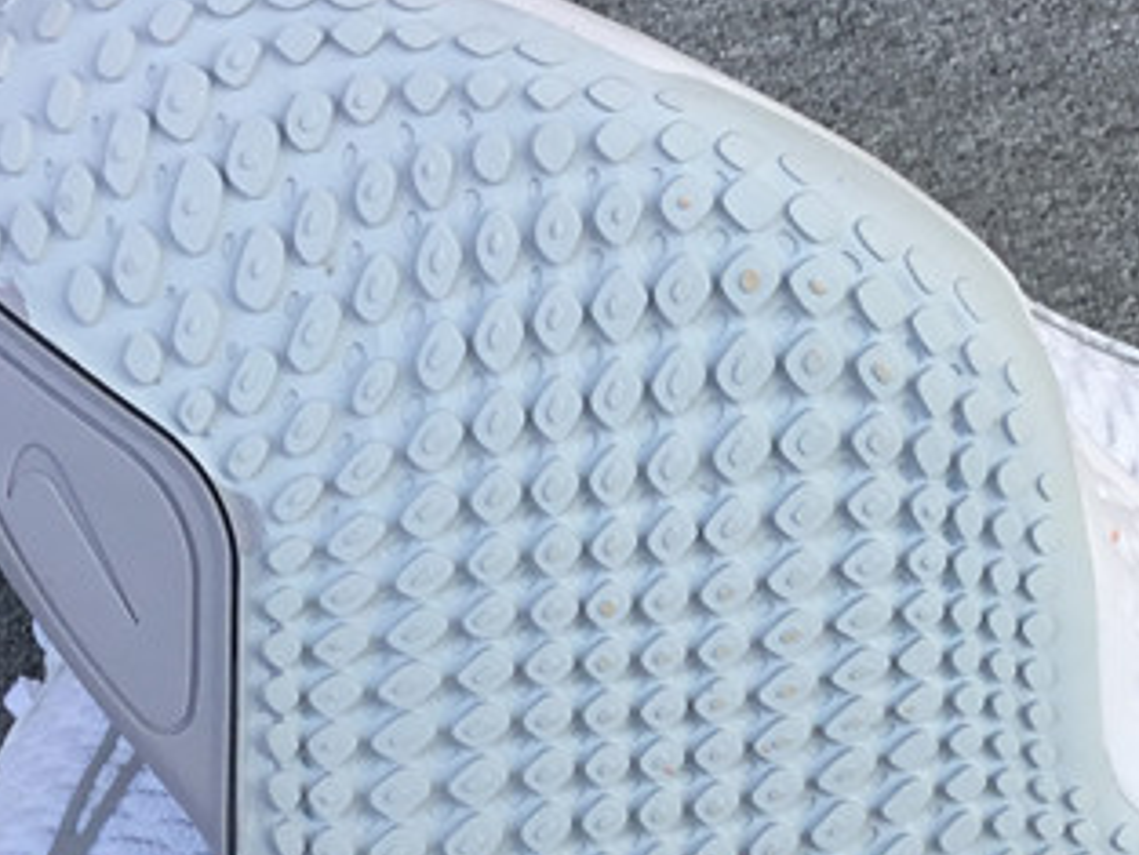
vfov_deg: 16.5
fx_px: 2930
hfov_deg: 21.9
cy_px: 682
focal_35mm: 89
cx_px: 811
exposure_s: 1/262
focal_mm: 3.3
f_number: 2.4
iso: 25
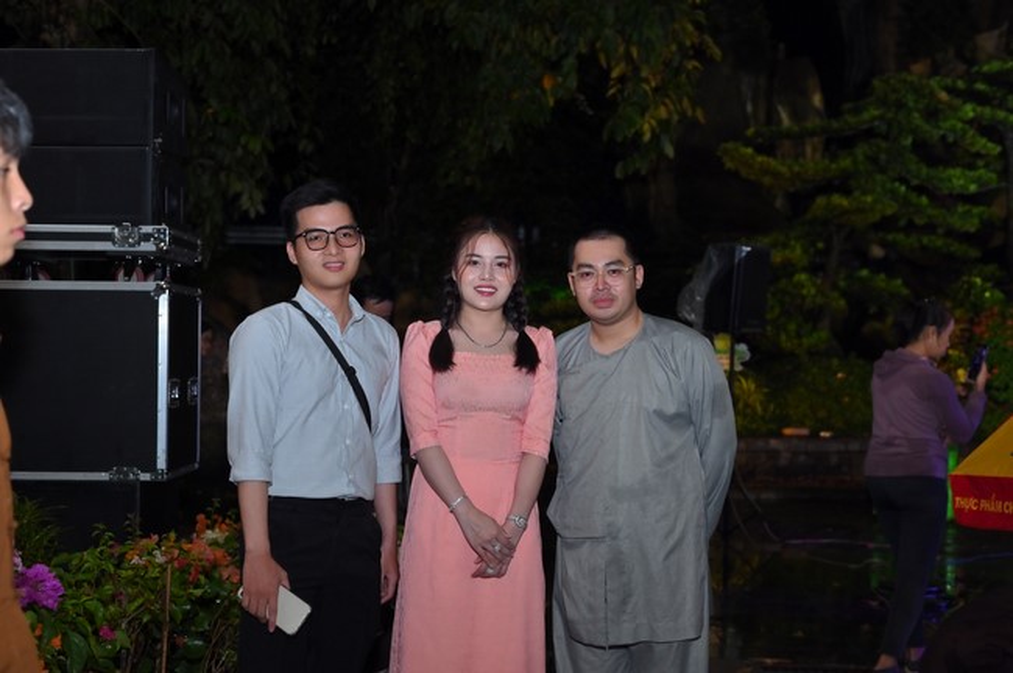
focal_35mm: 50
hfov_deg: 39.6
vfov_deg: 26.9
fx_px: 1406
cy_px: 336
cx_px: 506
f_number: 4.5
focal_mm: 50
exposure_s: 1/200
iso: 800
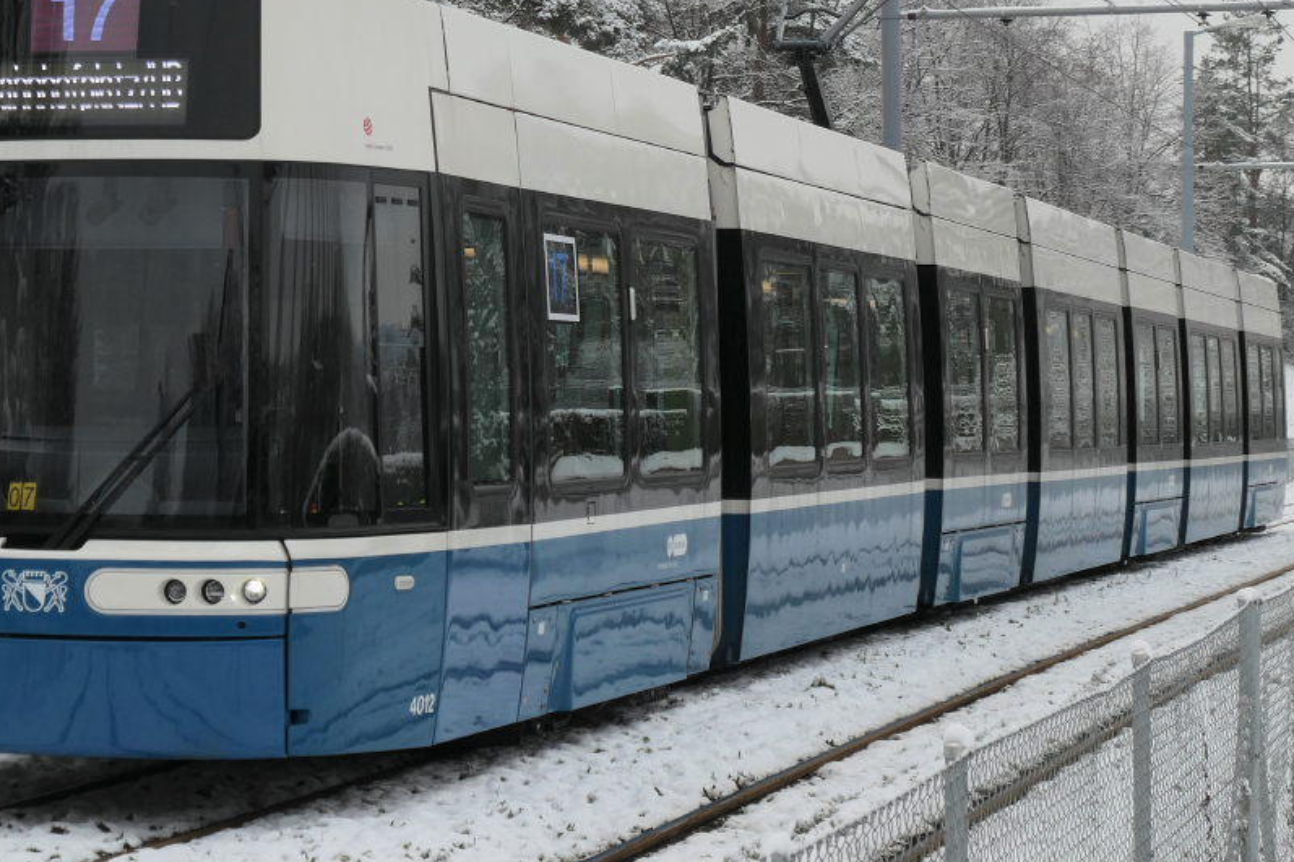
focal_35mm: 93
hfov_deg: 21.7
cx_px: 339
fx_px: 3342
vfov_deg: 14.6
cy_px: 218
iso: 200
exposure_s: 1/800
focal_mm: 20.9
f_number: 4.4
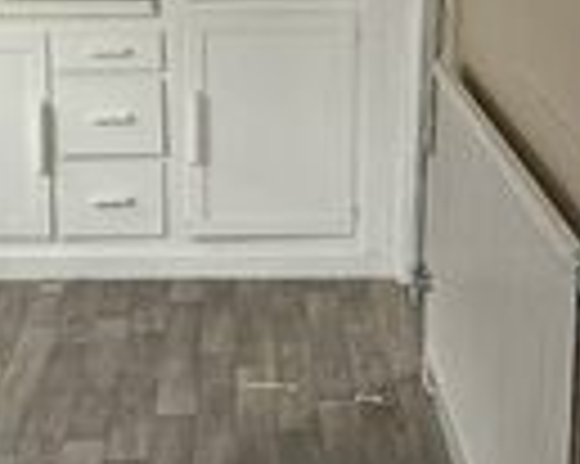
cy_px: 227
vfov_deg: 13.9
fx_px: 1904
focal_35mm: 111
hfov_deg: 17.3
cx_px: 234
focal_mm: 3.99
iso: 50
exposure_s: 1/121
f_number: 1.8
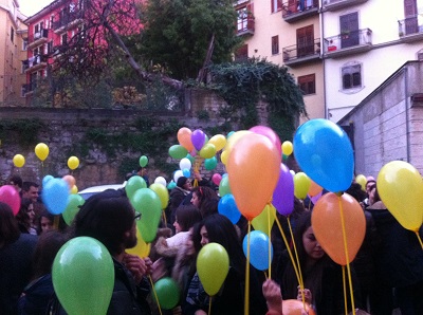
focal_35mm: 35
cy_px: 158
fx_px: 427
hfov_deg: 52.7
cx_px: 212
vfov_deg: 40.5
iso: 500
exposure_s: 1/15
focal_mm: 3.85
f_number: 2.8
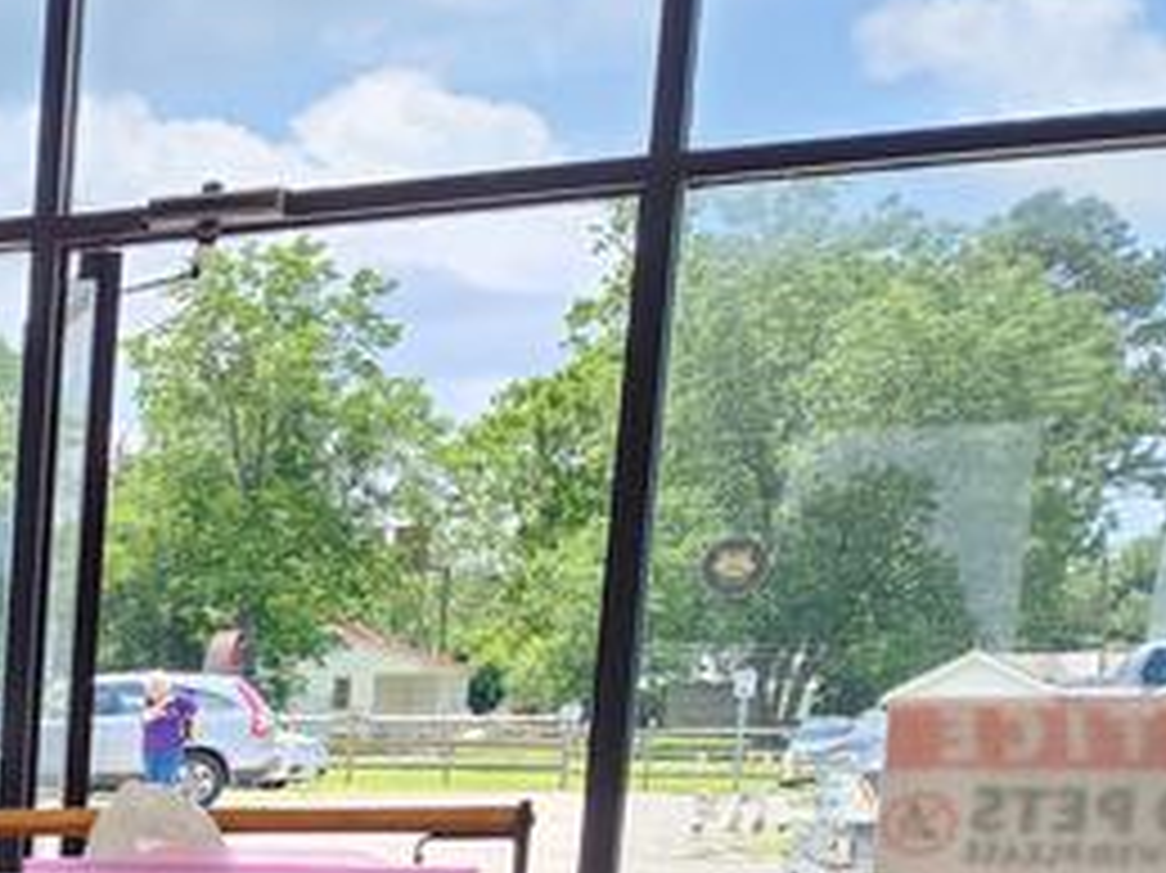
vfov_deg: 16.5
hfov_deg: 18.6
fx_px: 2794
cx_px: -903
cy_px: 1233
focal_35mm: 83
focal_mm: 6.4
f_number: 1.8
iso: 25
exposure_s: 1/180
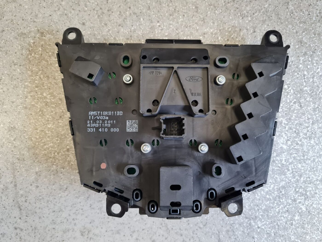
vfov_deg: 53.1
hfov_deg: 67.3
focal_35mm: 26
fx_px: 242
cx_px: 161
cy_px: 121
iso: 250
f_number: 1.8
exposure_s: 1/100
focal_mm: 5.4
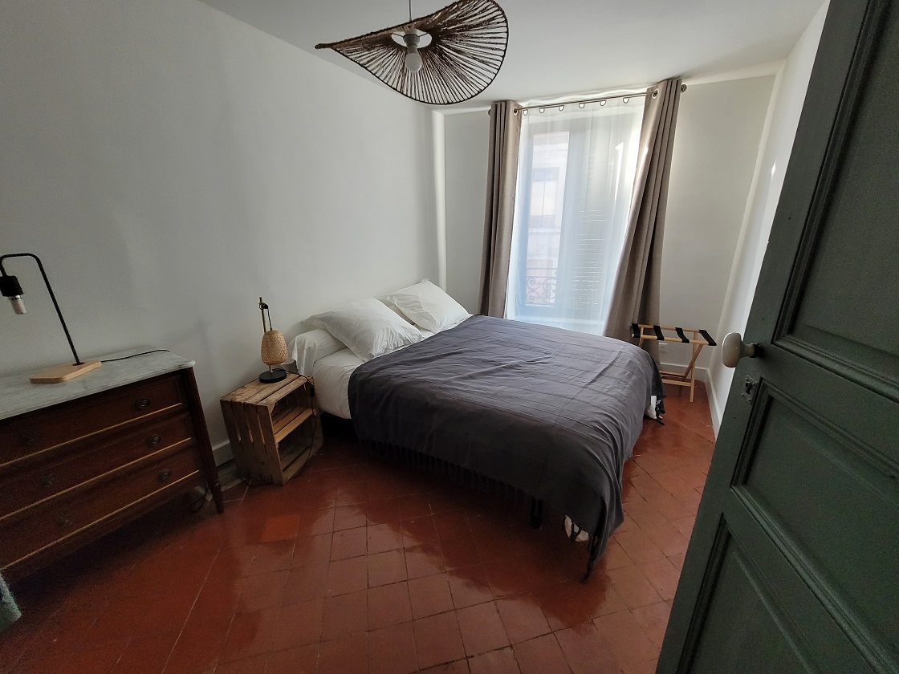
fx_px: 338
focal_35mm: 13
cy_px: 337
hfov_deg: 106.2
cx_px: 450
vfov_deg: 89.9
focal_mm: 1.74
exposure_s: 1/41
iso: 160
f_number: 2.2
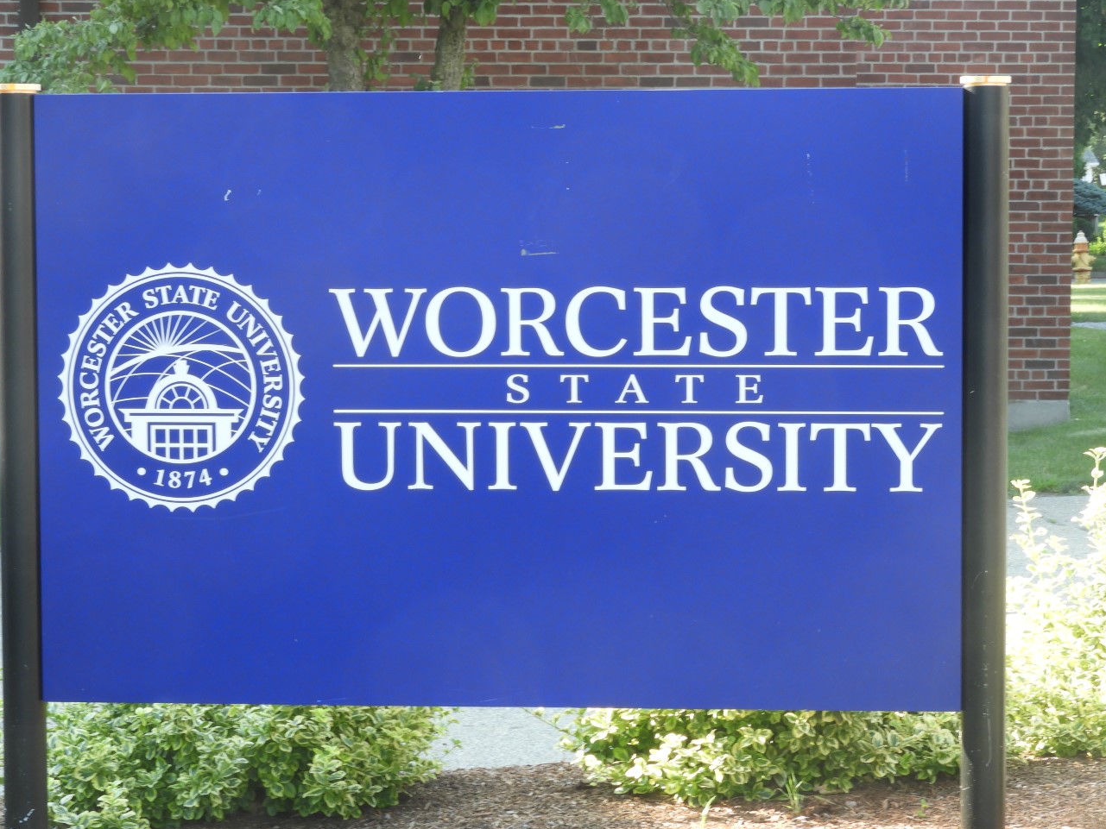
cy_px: 430
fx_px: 3771
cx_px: 532
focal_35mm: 118
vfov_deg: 12.6
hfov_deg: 16.7
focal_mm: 18.8
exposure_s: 1/60
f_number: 4.8
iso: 110
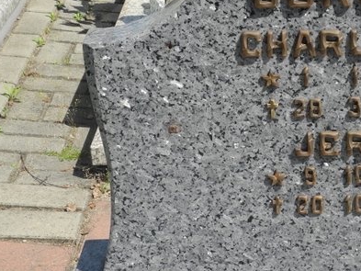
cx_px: 304
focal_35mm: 112
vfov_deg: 13.2
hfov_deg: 17.4
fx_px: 1168
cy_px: 78
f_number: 3.5
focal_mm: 11.8
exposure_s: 1/800
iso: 100
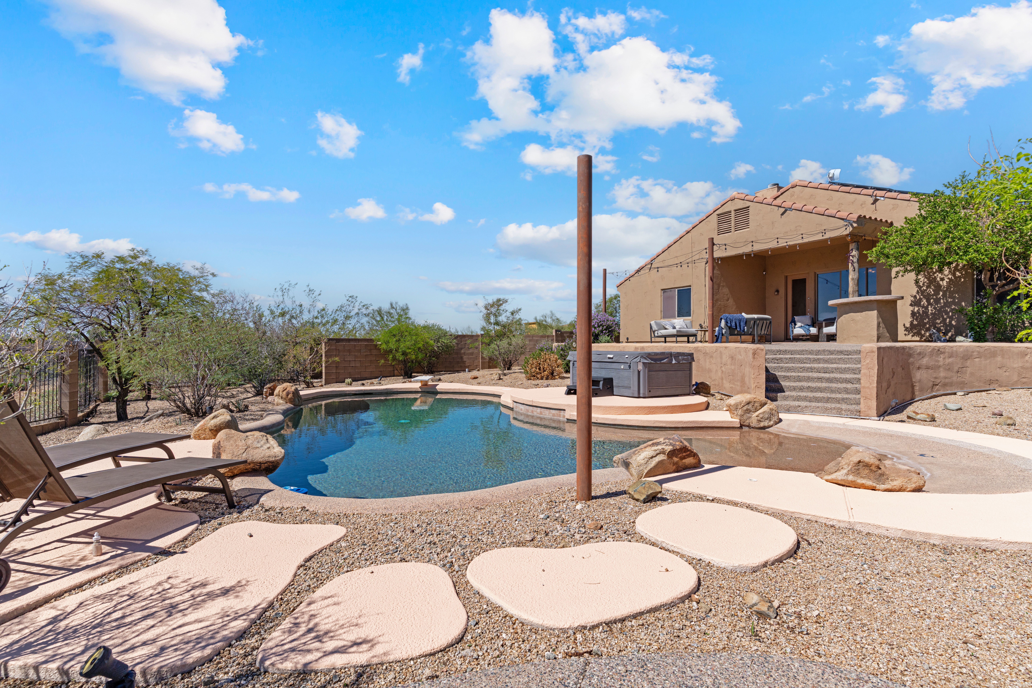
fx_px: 487
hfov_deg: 93.3
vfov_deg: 70.4
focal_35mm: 17
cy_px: 344
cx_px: 516
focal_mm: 17
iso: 200
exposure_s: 1/800
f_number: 8
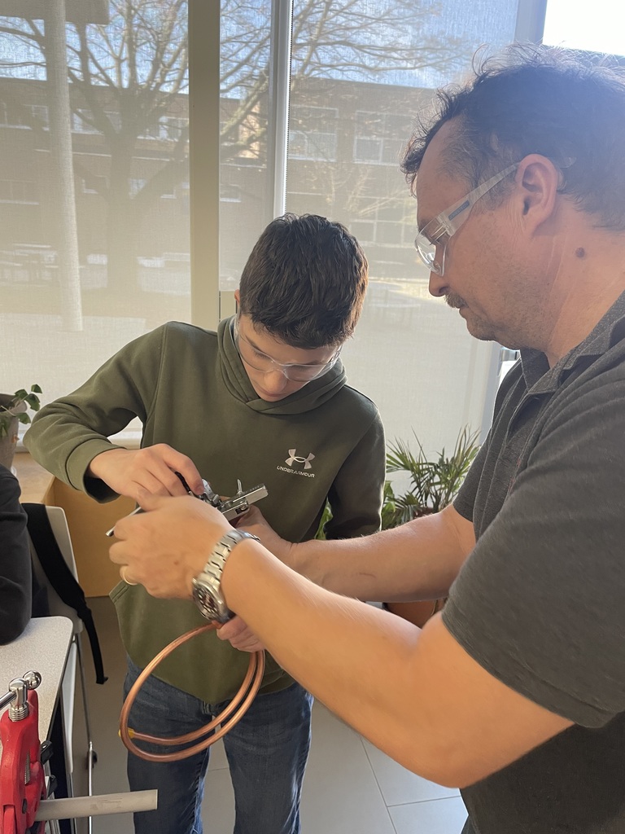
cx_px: 312
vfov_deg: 67.3
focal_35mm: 26
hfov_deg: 53.1
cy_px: 417
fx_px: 626
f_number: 1.6
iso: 125
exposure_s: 1/60
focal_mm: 4.2
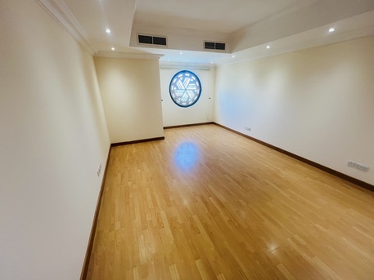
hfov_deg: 106.2
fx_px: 140
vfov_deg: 89.9
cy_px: 140
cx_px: 187
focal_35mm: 13
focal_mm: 1.57
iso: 64
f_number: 1.8
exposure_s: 1/50
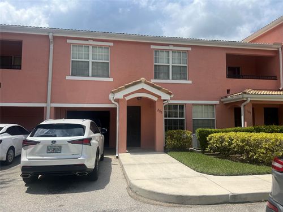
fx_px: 213
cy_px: 106
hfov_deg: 67.3
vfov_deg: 53.1
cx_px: 142
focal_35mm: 26
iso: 50
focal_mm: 5.7
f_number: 1.5
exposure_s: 1/5882
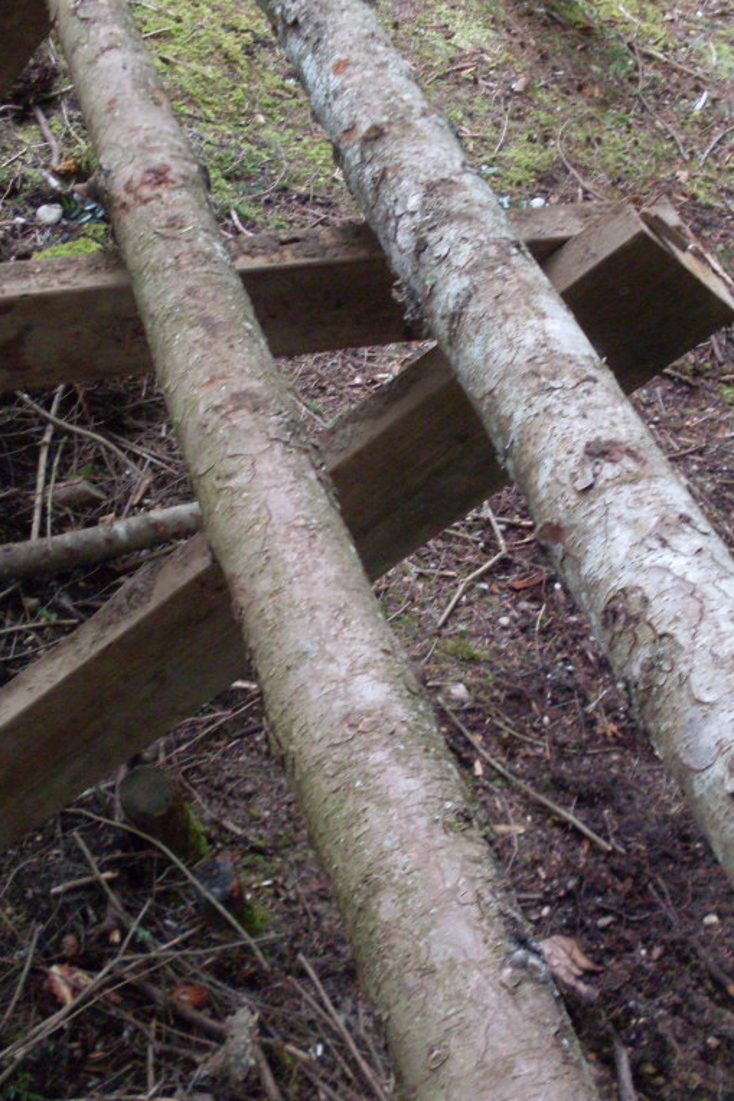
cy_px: 552
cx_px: 386
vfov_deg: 37.5
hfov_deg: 25.5
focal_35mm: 53
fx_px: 1622
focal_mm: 6.3
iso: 160
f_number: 2.8
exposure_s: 1/45
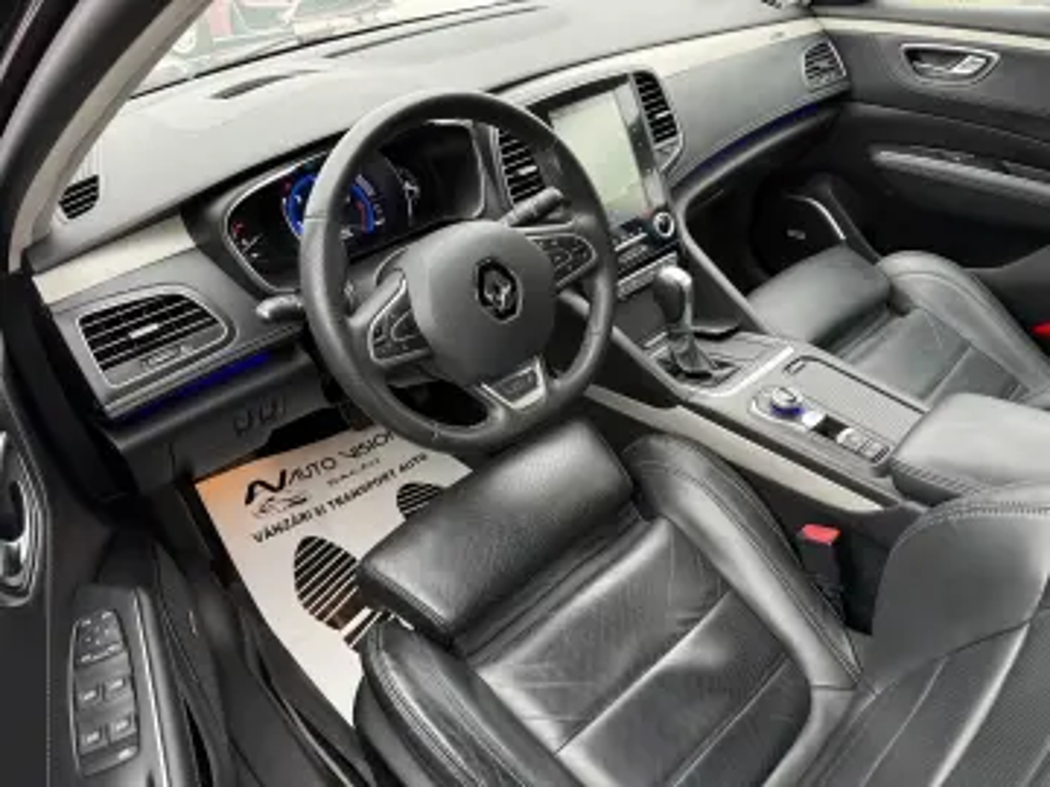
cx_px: 525
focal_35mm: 24
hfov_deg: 71.6
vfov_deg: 56.8
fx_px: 728
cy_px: 394
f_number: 1.78
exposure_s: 1/121
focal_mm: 6.76
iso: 200
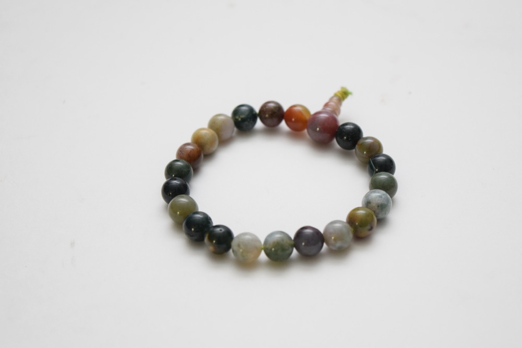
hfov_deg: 24.6
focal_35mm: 82
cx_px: 261
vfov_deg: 16.6
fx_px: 1196
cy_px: 174
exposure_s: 1/60
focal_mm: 55
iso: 1100
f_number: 5.6
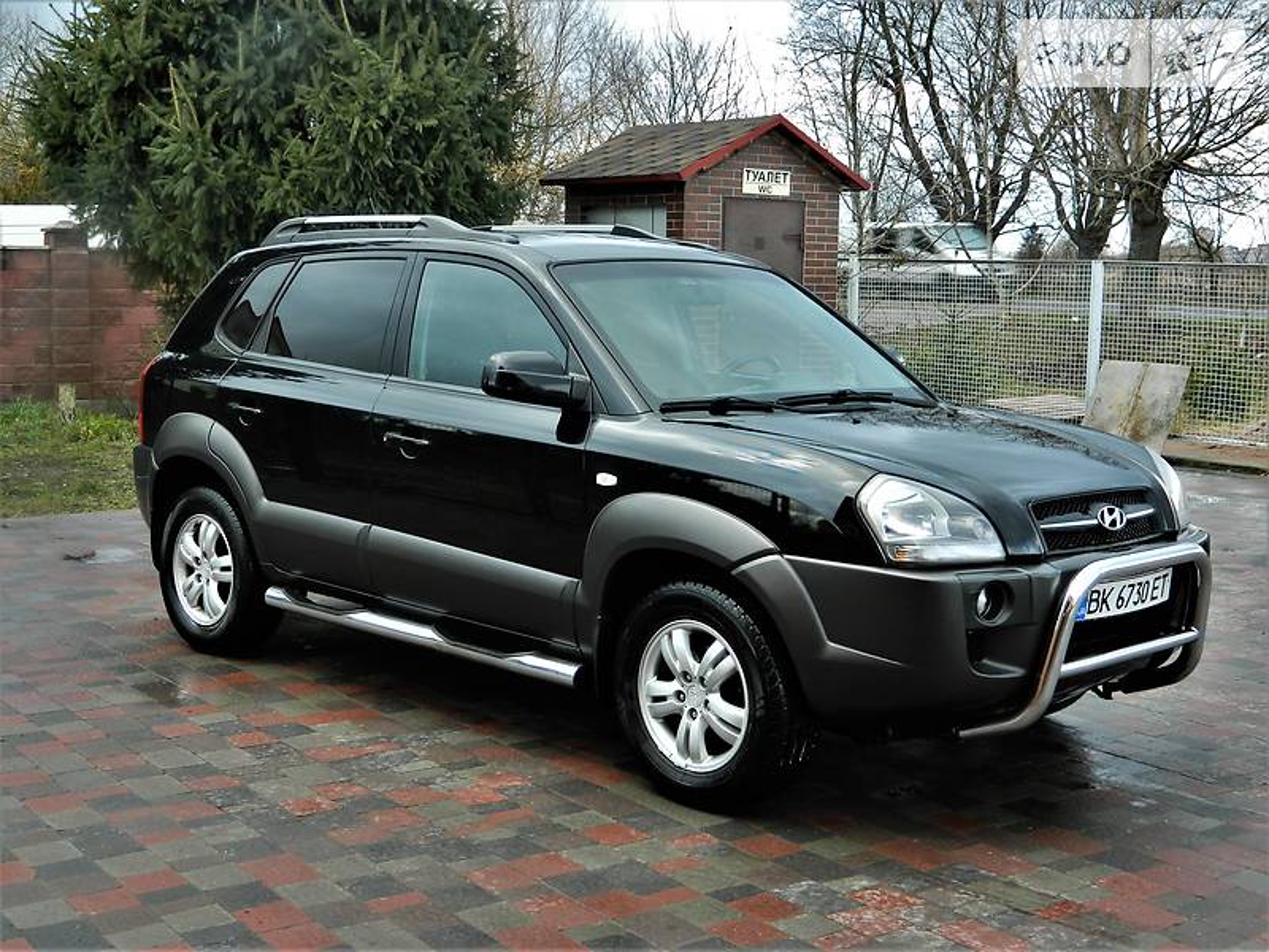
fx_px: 1723
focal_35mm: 47
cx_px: 634
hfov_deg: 40.4
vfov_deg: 30.9
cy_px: 476
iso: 80
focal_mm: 8.4
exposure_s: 1/50
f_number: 3.6
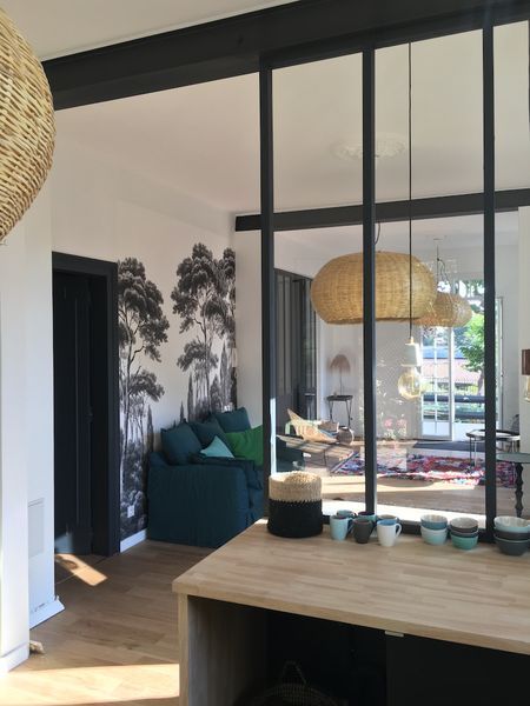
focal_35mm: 29
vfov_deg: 61.7
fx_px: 592
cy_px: 353
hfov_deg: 48.2
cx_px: 265
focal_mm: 4.15
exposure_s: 1/100
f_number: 2.2
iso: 40
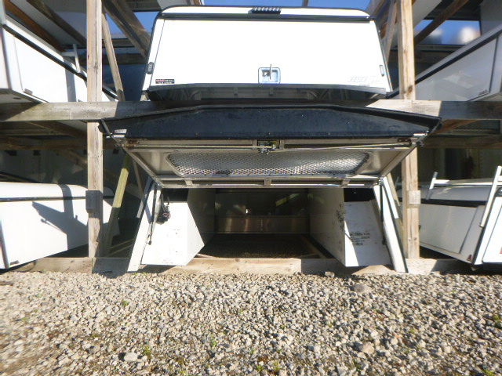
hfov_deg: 69.4
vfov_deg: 54.9
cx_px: 251
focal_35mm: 25
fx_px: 363
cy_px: 188
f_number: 3.9
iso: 100
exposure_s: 1/320
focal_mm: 4.5
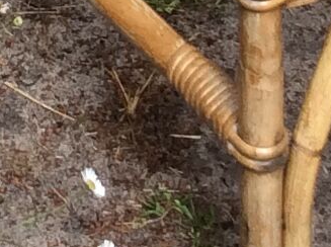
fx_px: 2424
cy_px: -605
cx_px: 30
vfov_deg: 5.4
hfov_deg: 7.8
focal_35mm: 254
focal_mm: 3.3
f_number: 2.4
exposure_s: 1/276
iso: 32
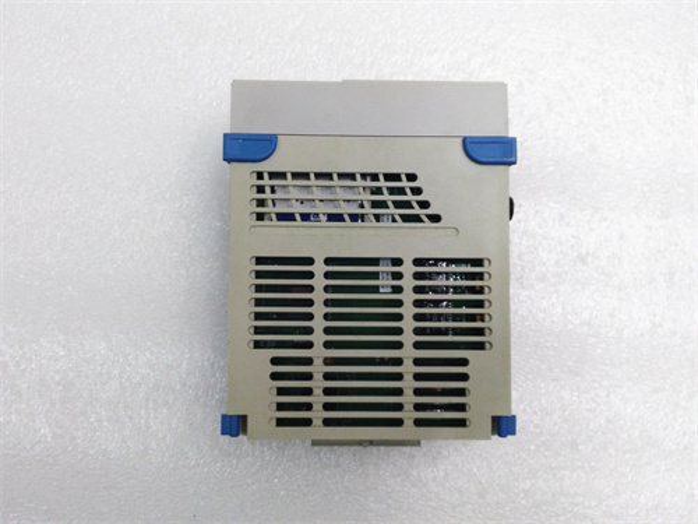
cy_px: 262
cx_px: 349
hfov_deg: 65.3
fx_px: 544
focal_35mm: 27
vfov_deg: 51.4
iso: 384
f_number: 2
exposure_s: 1/33
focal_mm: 3.79
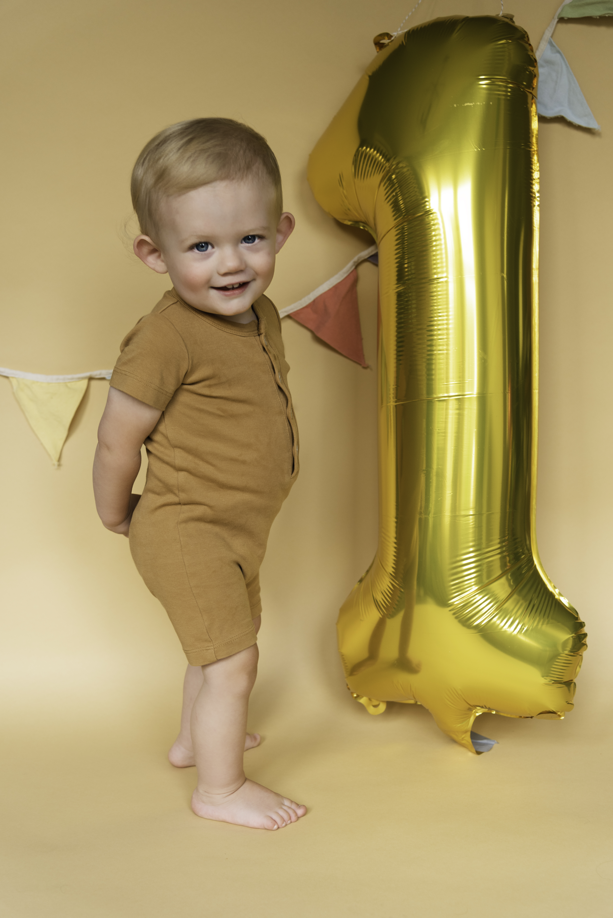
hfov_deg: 29.3
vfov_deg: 42.7
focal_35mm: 46
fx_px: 1174
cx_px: 306
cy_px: 459
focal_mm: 46
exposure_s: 1/80
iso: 180
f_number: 4
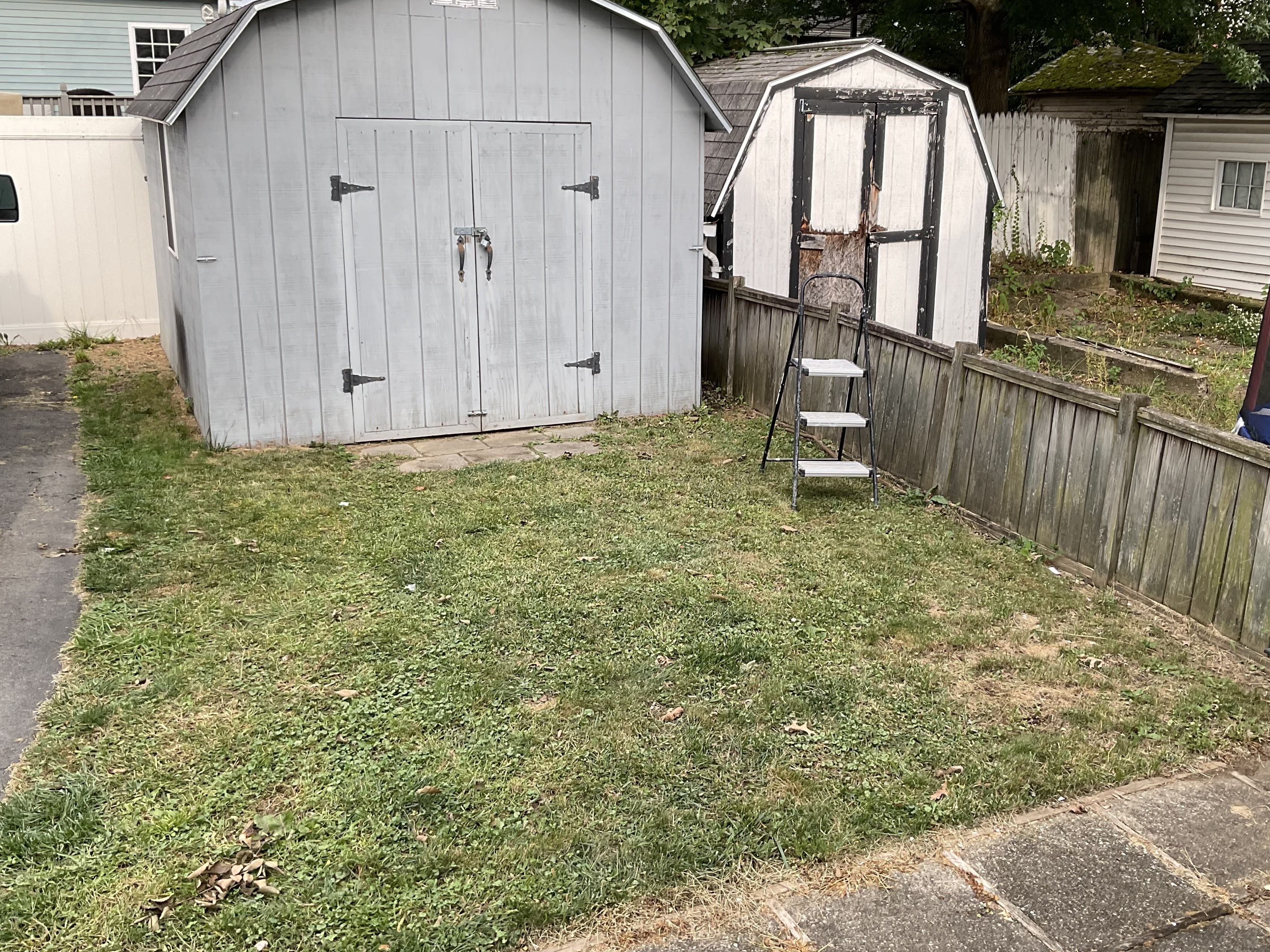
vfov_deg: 40.7
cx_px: 715
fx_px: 1284
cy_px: 446
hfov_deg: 52.5
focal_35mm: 35
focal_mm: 3
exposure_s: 1/307
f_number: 1.8
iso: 16
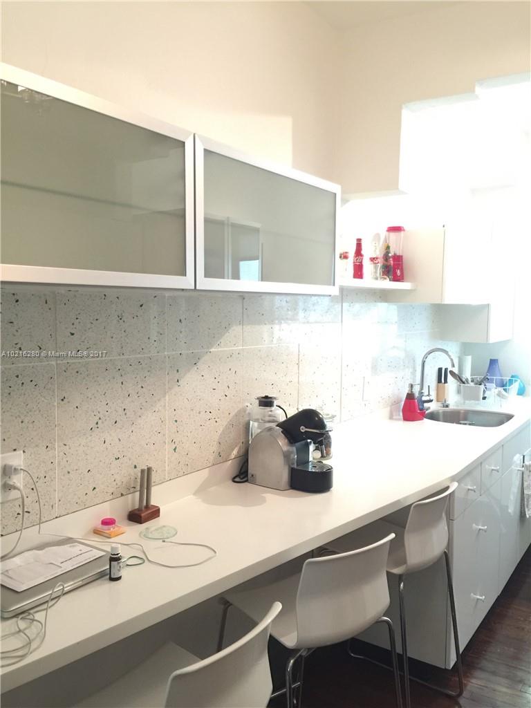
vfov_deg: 61.7
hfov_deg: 48.2
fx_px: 593
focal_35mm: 29
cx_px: 266
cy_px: 354
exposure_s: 1/10
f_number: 2.2
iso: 125
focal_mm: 4.15
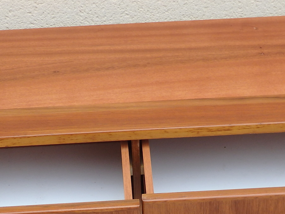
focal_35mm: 115
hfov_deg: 17.1
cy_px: 247
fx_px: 947
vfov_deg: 12.6
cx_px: 142
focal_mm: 8
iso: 125
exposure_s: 1/80
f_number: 3.8
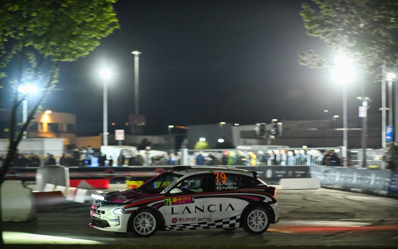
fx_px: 1778
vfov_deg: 8.0
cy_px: 133
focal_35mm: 164
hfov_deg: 12.8
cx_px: 200
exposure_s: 1/125
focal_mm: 160
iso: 6400
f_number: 2.8
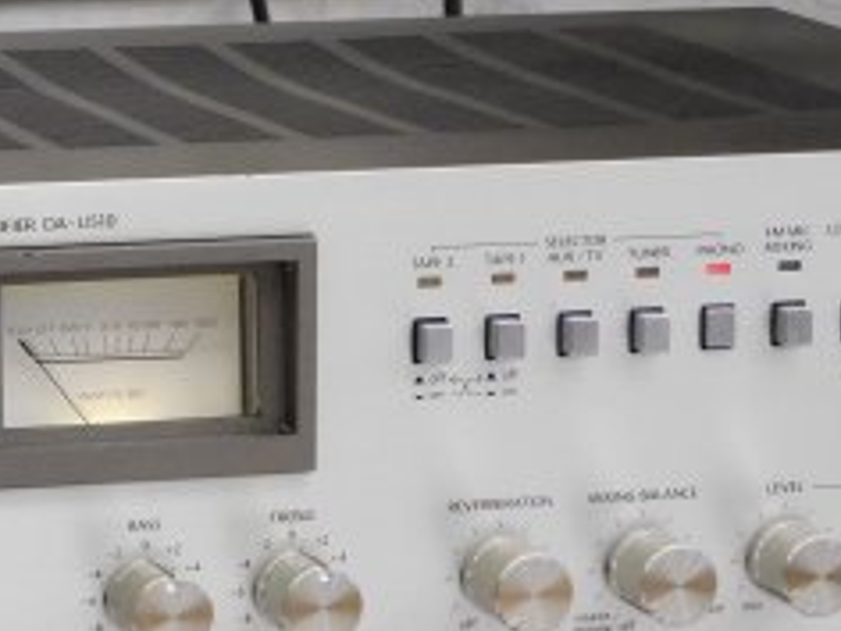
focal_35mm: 252
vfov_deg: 5.9
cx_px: 260
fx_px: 6122
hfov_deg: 7.9
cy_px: 217
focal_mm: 17.6
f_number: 4.6
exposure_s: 1/30
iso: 640
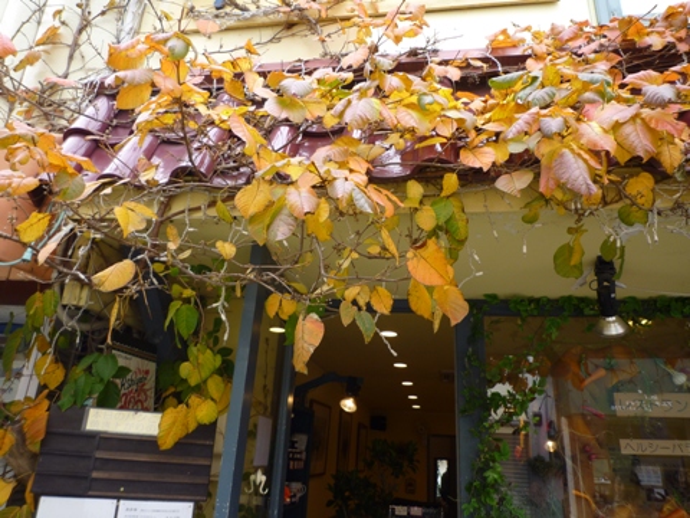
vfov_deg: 54.9
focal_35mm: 25
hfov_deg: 69.4
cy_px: 259
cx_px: 345
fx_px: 498
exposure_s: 1/80
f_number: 2.8
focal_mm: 4.4
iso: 80
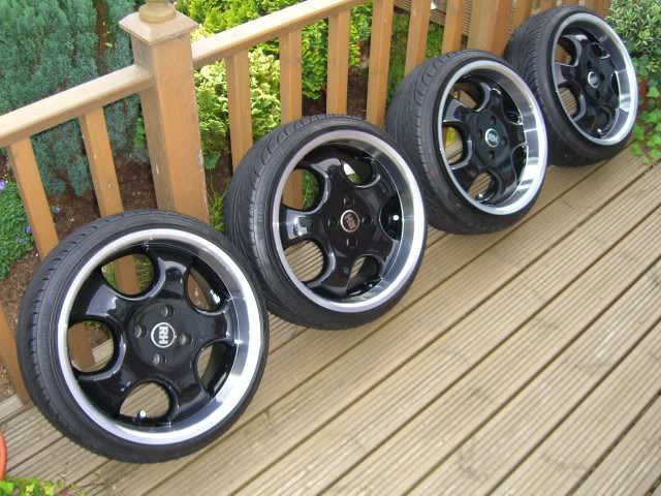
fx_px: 726
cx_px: 330
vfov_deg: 37.7
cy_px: 248
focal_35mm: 38
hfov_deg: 49.0
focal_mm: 7.9
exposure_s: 1/60
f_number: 2.8
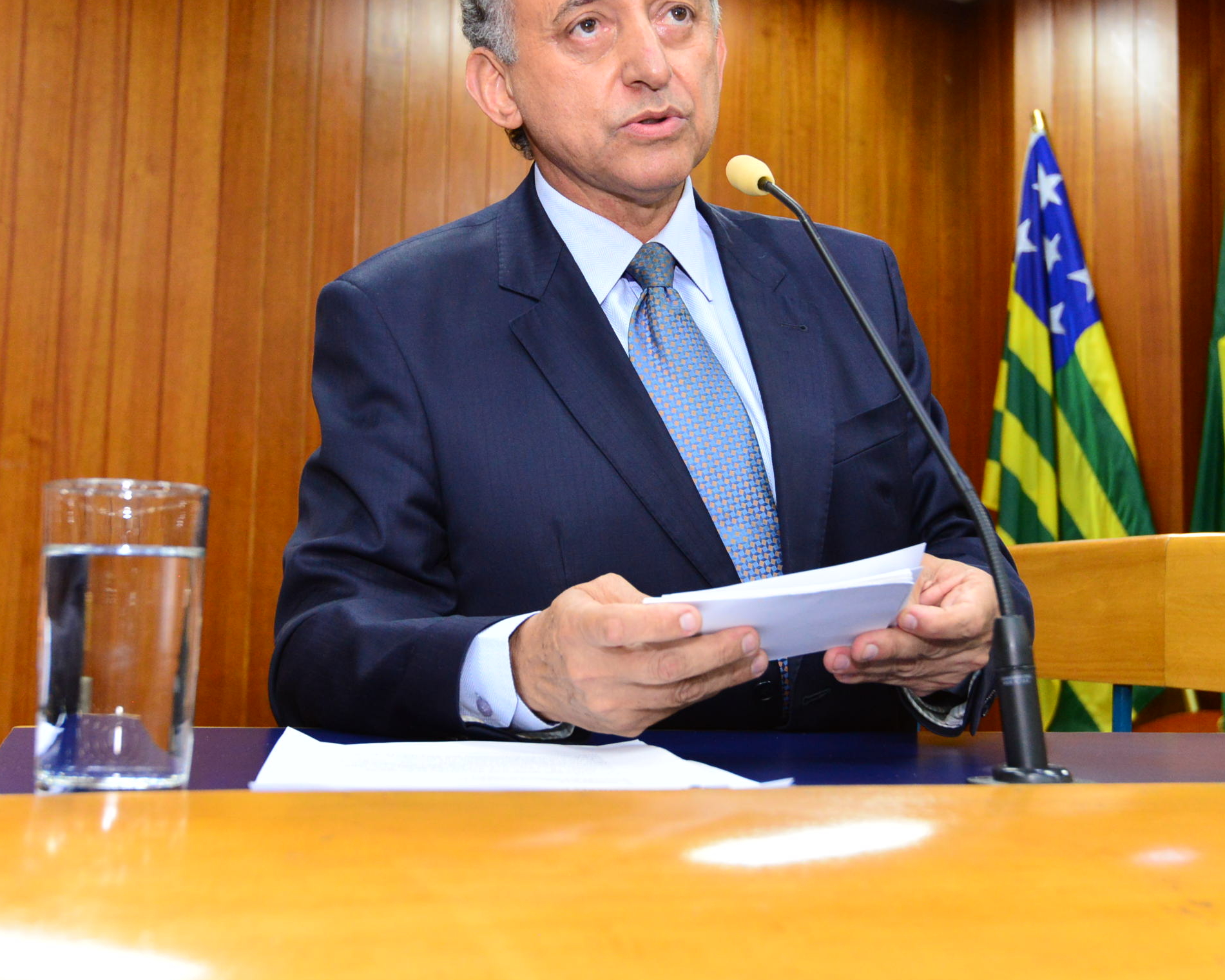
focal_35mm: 52
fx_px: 1885
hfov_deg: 36.0
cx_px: 664
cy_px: 419
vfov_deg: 29.1
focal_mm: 35
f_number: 5.6
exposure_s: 1/60
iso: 2500
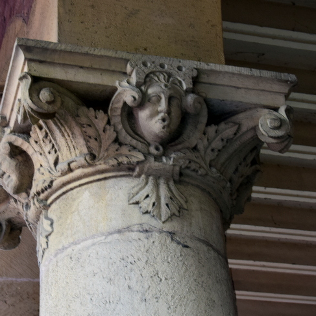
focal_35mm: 67
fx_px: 692
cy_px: 168
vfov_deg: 25.7
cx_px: 124
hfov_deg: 25.7
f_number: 6.3
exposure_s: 1/15
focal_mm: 32
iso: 400
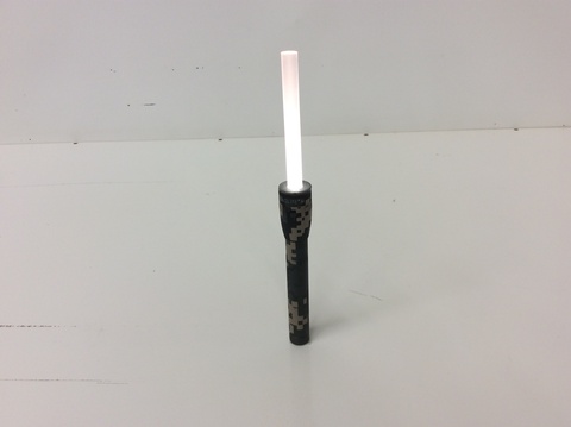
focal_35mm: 32
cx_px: 286
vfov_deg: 44.1
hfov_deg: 56.9
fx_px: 527
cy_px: 214
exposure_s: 1/24
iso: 32
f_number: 2.4
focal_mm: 3.3
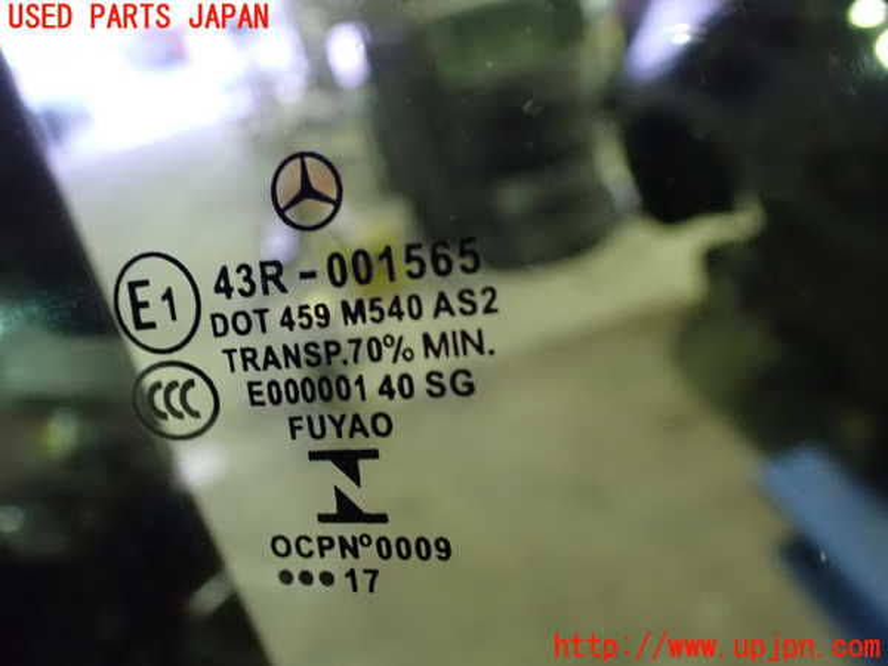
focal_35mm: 30
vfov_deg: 46.8
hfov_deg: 60.0
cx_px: 444
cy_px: 333
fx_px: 770
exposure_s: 1/25
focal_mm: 5.4
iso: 1600
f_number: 2.3
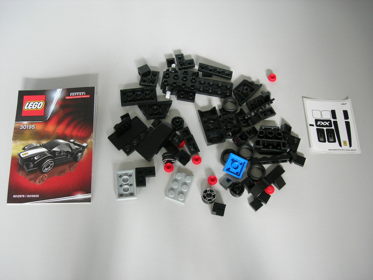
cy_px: 140
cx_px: 186
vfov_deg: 37.7
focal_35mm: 38
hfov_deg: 49.0
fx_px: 409
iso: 64
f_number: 2.8
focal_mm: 7.8
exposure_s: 1/8.6
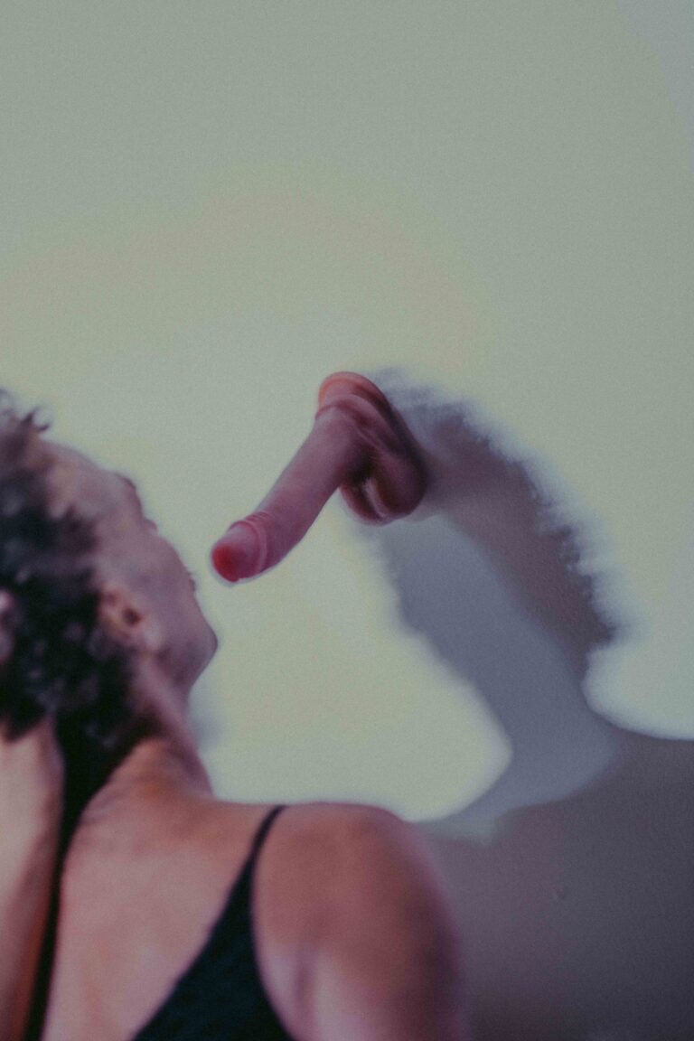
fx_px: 2429
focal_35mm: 84
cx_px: 347
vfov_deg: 24.2
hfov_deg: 16.3
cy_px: 520
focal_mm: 56
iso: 100
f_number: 1.2
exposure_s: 1/8
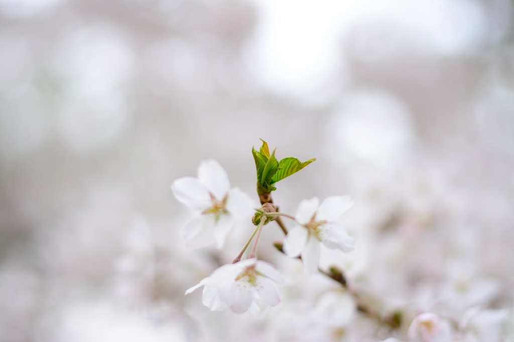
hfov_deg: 27.0
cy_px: 171
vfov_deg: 18.2
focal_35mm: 75
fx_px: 1070
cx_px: 257
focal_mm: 50
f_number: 1.8
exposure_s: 1/1250
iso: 100
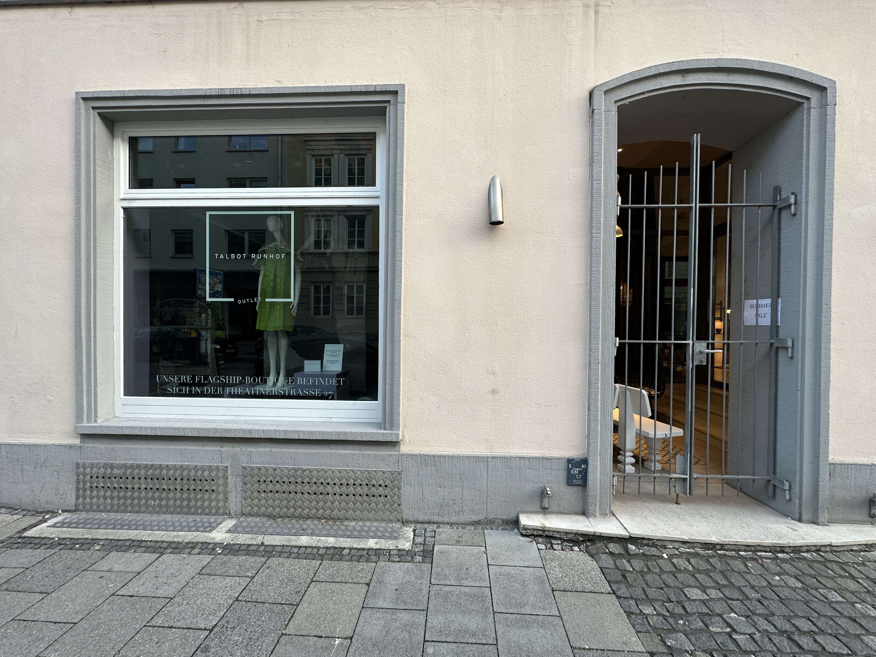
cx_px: 438
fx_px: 354
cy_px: 328
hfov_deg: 102.1
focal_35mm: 14
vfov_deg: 85.7
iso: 64
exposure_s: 1/99
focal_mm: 2.22
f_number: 2.2
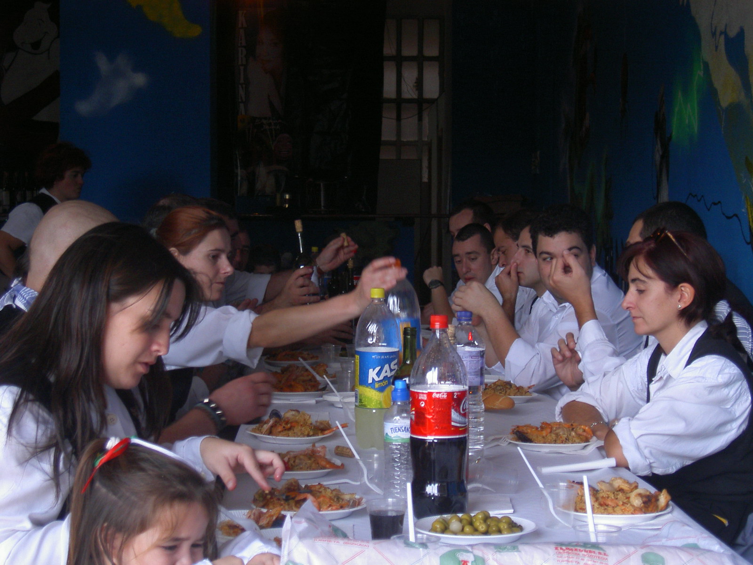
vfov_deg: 21.3
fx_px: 1501
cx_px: 376
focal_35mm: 69
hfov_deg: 28.2
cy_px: 282
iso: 100
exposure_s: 1/73
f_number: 3.7
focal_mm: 14.2
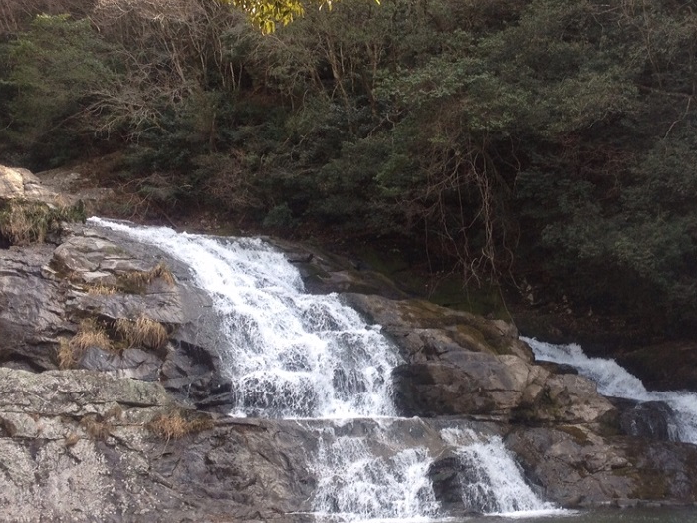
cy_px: 304
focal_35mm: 60
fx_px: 1208
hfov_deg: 32.1
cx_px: 412
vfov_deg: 24.4
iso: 64
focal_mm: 4.28
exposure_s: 1/192
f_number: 2.4
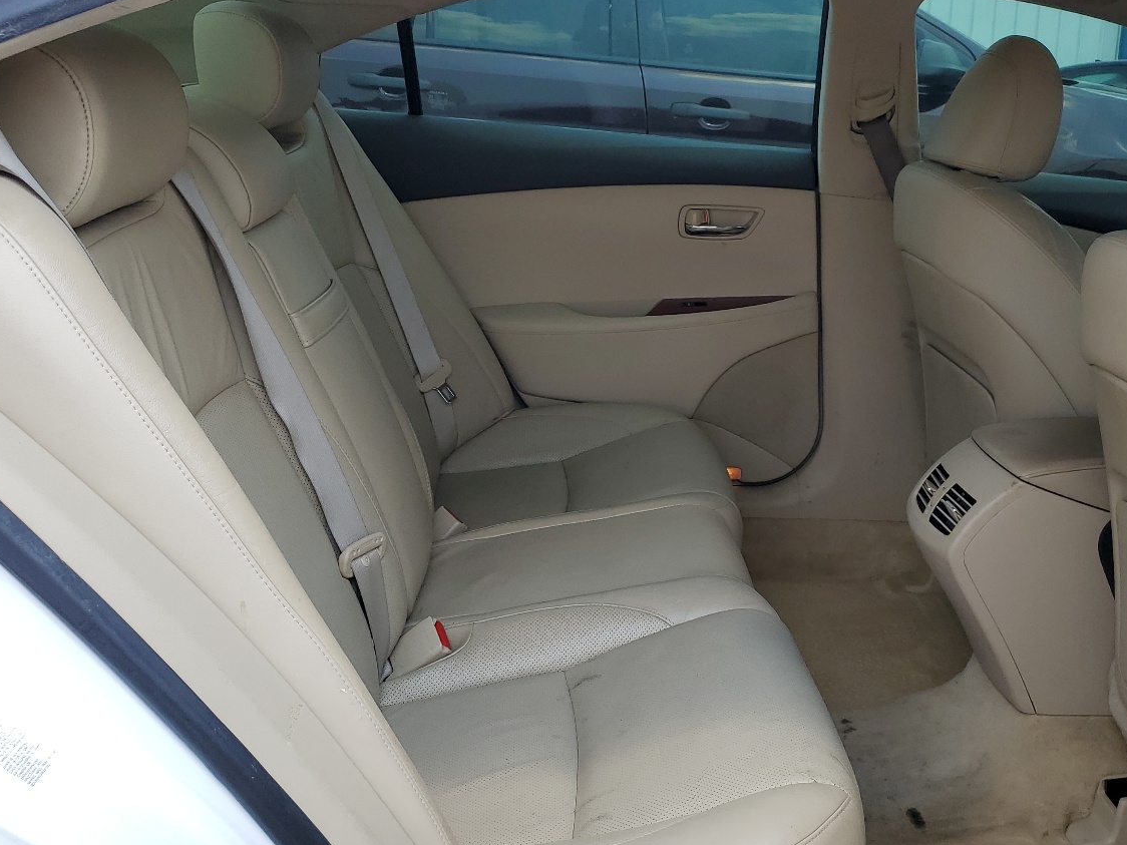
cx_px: 677
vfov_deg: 38.4
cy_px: 310
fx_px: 1205
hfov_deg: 49.8
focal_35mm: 37
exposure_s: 1/769
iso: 50
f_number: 1.5
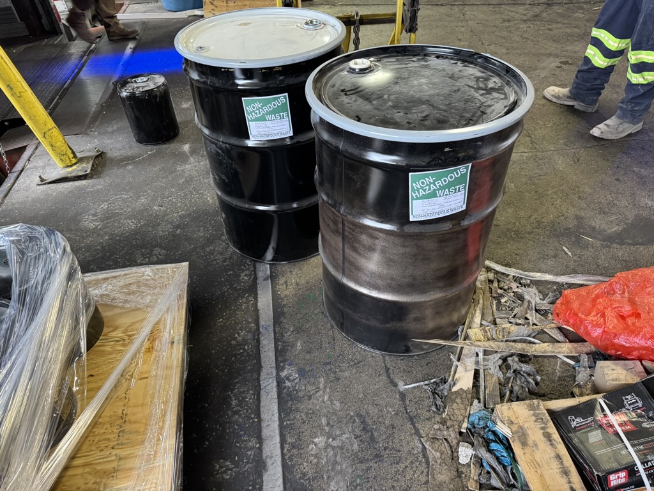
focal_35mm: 24
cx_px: 327
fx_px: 453
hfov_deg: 71.6
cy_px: 246
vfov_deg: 56.8
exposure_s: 1/60
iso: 400
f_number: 1.78
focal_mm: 6.76
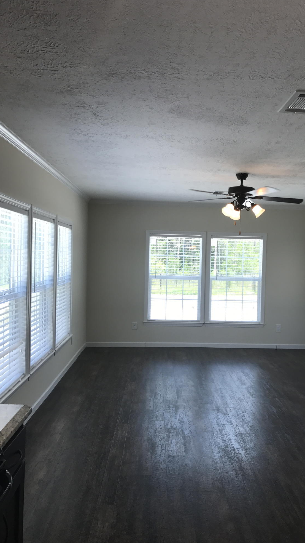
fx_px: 446
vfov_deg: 62.6
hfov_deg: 37.6
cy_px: 275
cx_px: 183
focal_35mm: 31
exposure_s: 1/124
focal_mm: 3.99
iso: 20
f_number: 1.8
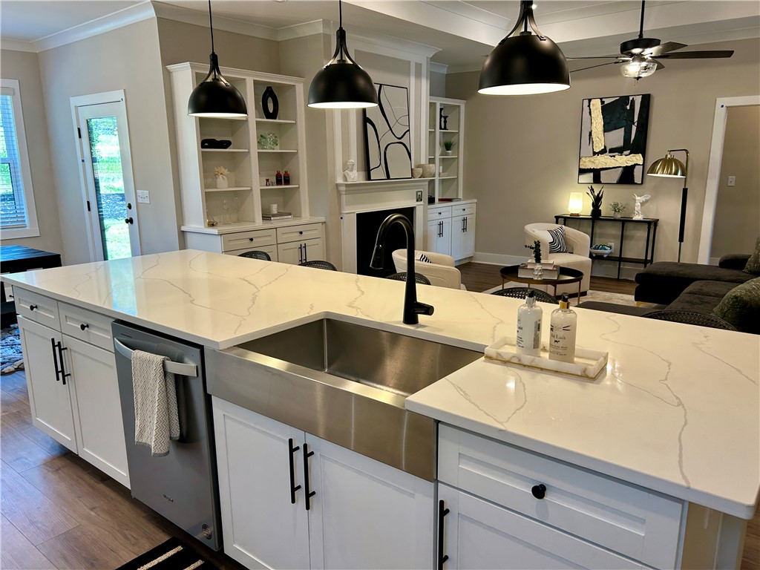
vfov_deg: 53.1
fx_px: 571
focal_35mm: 26
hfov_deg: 67.3
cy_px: 285
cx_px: 380
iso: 80
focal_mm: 5.7
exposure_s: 1/120
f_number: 1.5
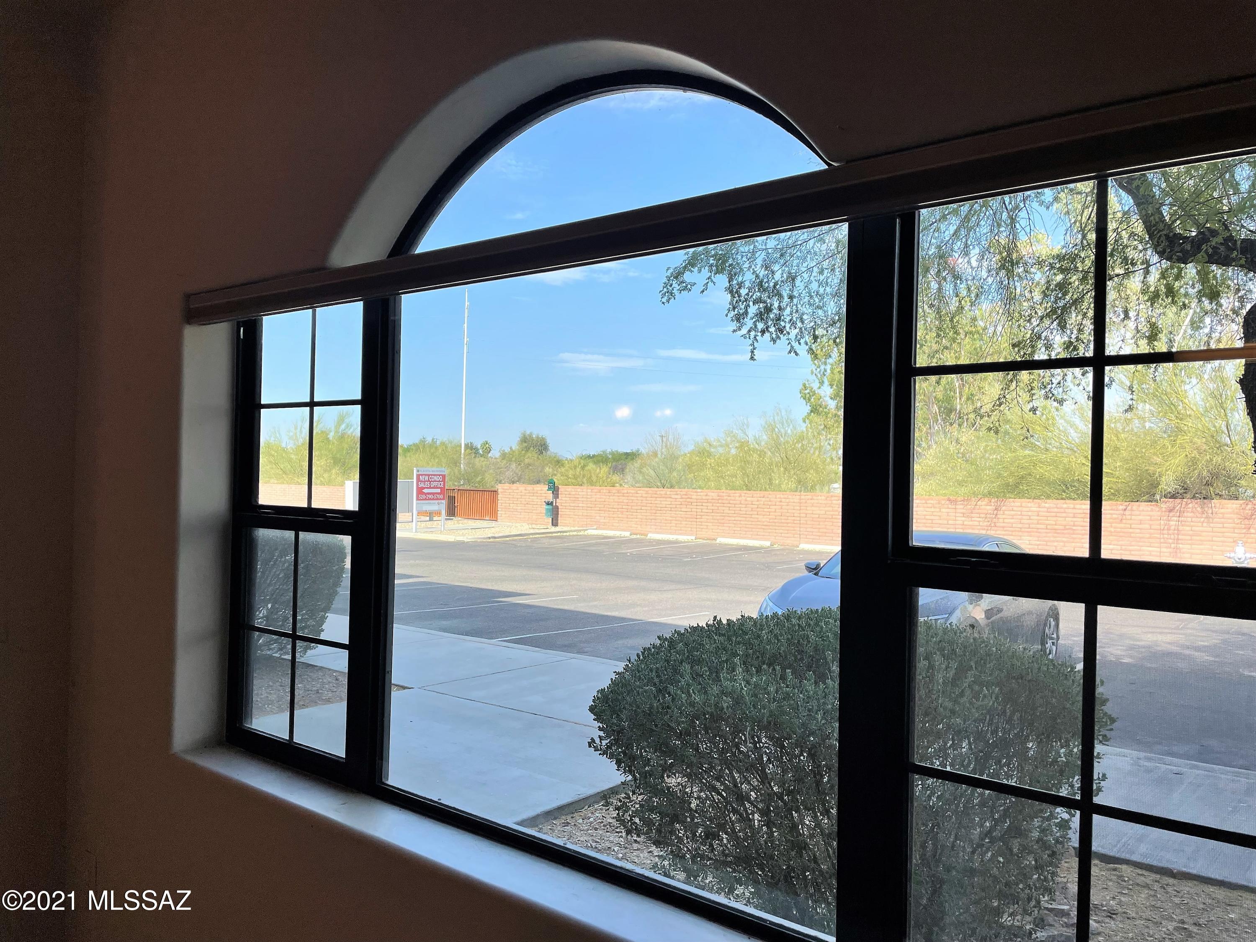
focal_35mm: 26
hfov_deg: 67.3
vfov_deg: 53.1
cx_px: 628
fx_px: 943
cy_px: 471
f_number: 1.6
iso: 32
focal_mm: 4.2
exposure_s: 1/1335
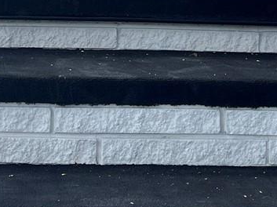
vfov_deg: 11.6
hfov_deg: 16.6
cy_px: -165
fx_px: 943
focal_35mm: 118
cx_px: 67
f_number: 1.6
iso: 50
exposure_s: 1/1036
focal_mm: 5.1
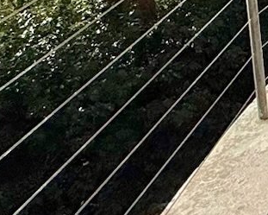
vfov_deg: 14.2
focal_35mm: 90
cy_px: -224
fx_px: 714
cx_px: 671
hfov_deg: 13.8
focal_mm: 2.22
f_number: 2.2
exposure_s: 1/4425
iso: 50
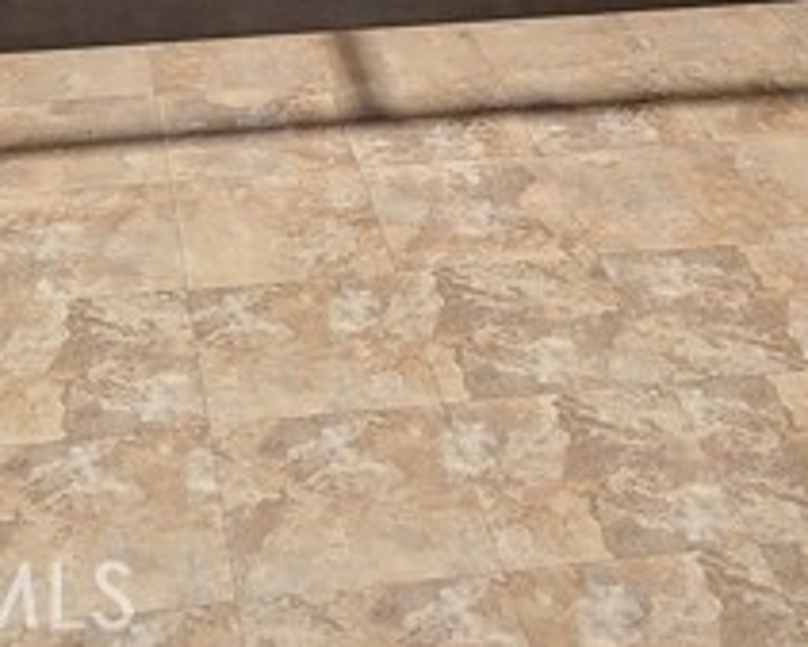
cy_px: -268
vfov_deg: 18.1
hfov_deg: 24.7
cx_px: 360
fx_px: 1842
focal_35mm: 77
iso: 160
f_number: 1.8
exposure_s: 1/40
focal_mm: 5.4
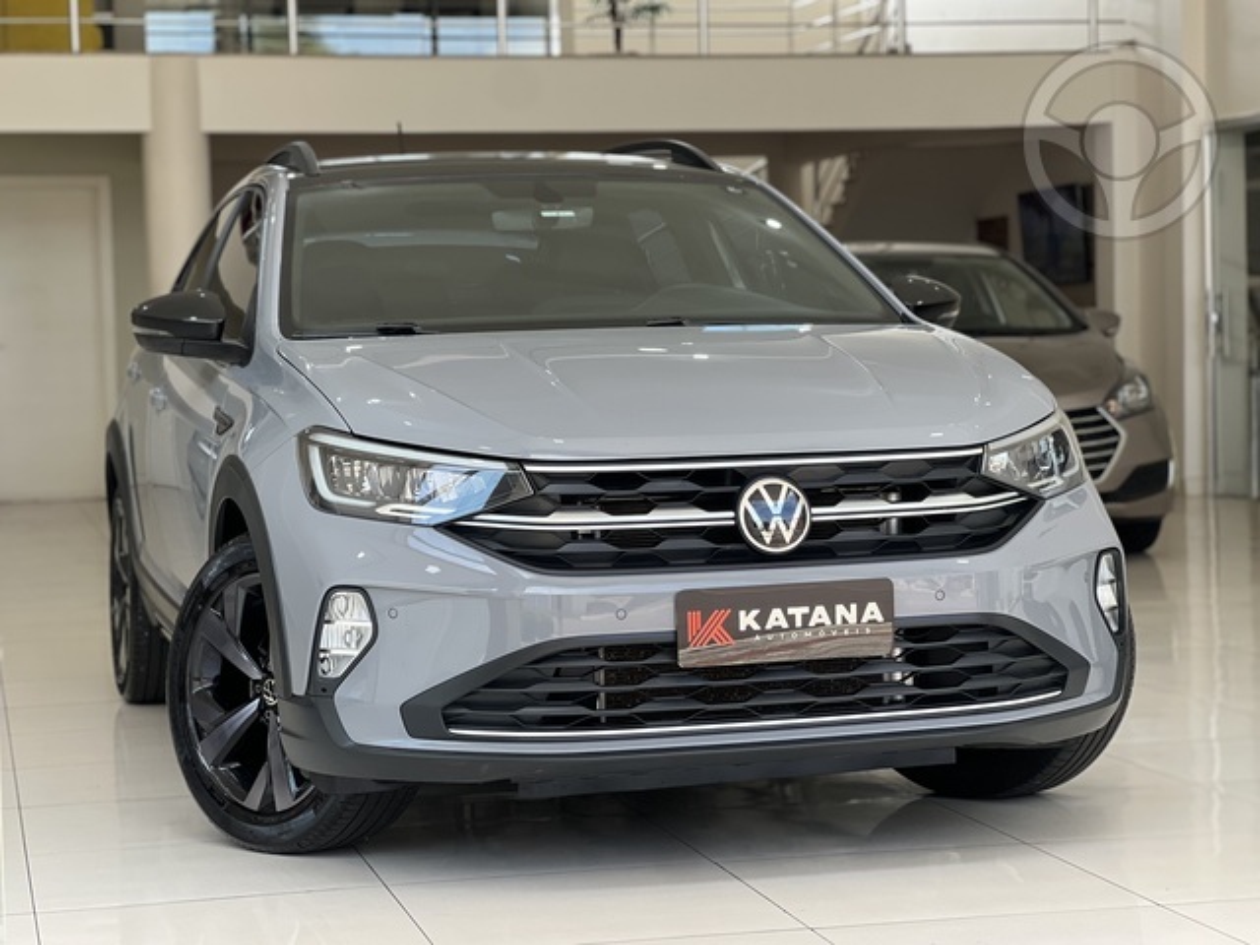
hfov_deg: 25.3
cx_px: 630
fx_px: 2803
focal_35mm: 77
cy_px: 472
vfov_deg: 19.1
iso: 64
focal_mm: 9
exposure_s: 1/121
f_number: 2.8
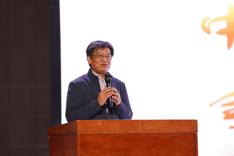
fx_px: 1163
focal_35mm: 179
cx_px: 117
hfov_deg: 11.5
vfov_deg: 7.7
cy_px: 78
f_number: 3.2
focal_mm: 179
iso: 1600
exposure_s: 1/160
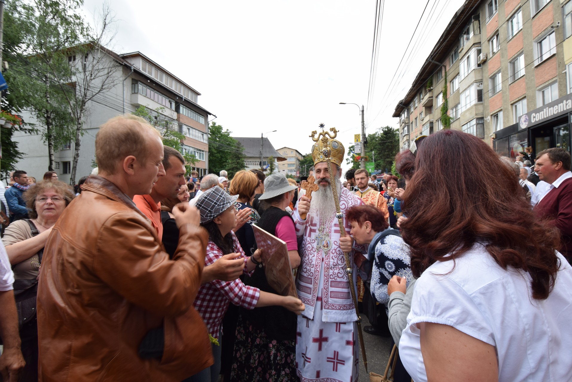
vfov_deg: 77.3
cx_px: 286
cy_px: 191
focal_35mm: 15
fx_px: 238
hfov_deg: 100.4
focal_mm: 10
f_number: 7.1
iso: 100
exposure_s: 1/100
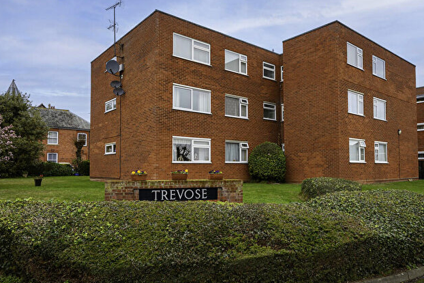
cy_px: 151
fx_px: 318
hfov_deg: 67.3
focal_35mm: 27
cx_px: 225
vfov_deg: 47.9
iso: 250
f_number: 4.5
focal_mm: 24
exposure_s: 1/100
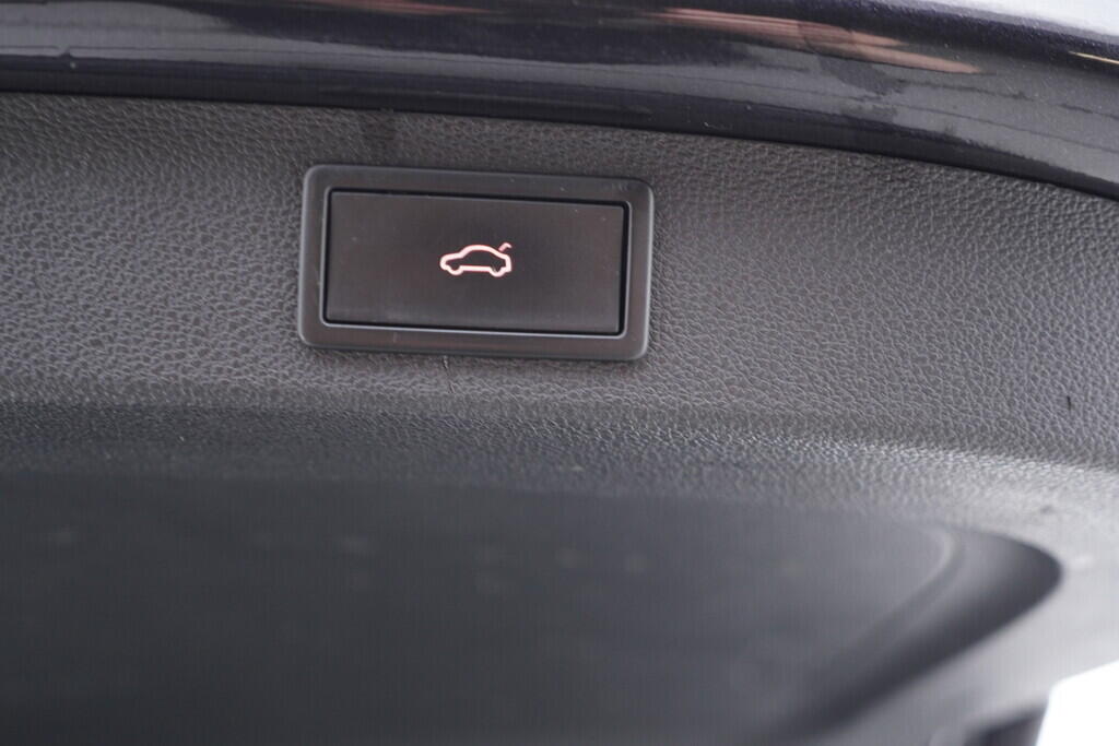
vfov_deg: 36.9
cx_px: 560
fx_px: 1119
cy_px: 373
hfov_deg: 53.1
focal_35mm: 36
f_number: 2.8
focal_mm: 24
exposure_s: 1/40
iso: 640
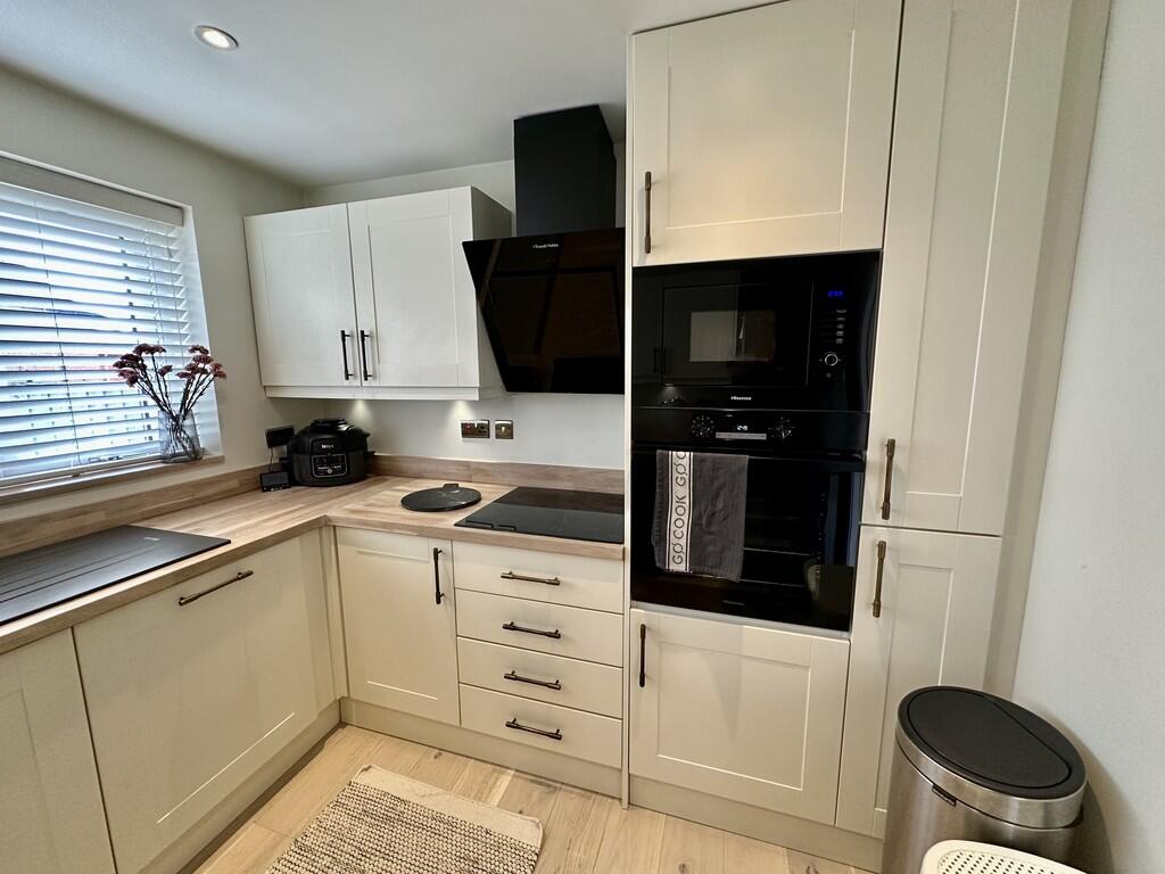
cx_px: 582
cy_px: 437
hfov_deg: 102.1
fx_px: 471
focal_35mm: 14
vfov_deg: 85.7
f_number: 2.2
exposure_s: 1/100
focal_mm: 2.22
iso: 250
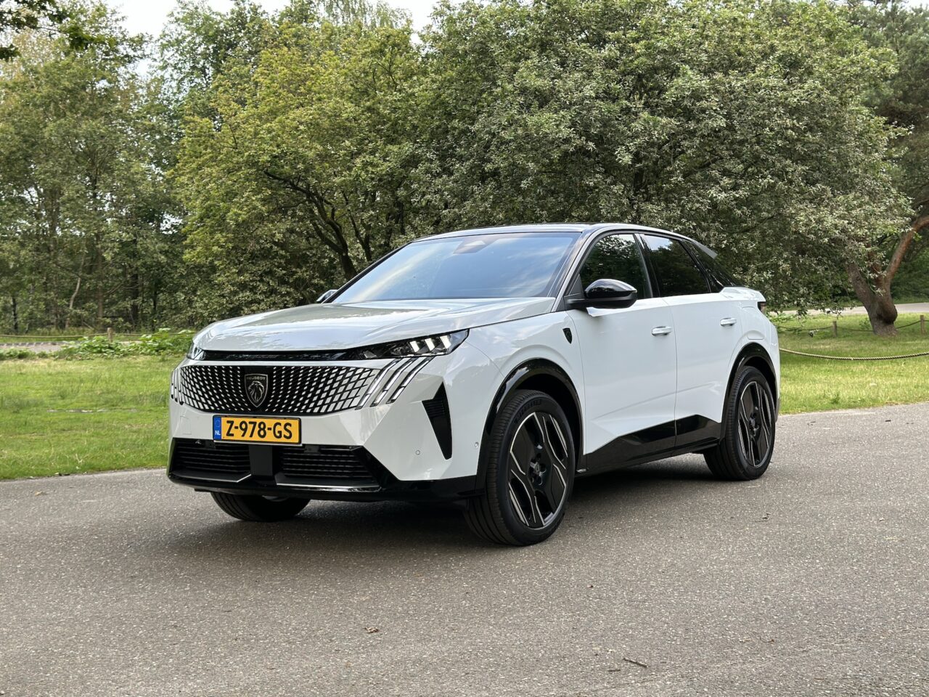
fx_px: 1288
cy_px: 348
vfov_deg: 30.3
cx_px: 464
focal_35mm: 48
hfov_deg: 39.7
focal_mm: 6.86
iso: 80
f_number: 1.78
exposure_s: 1/734
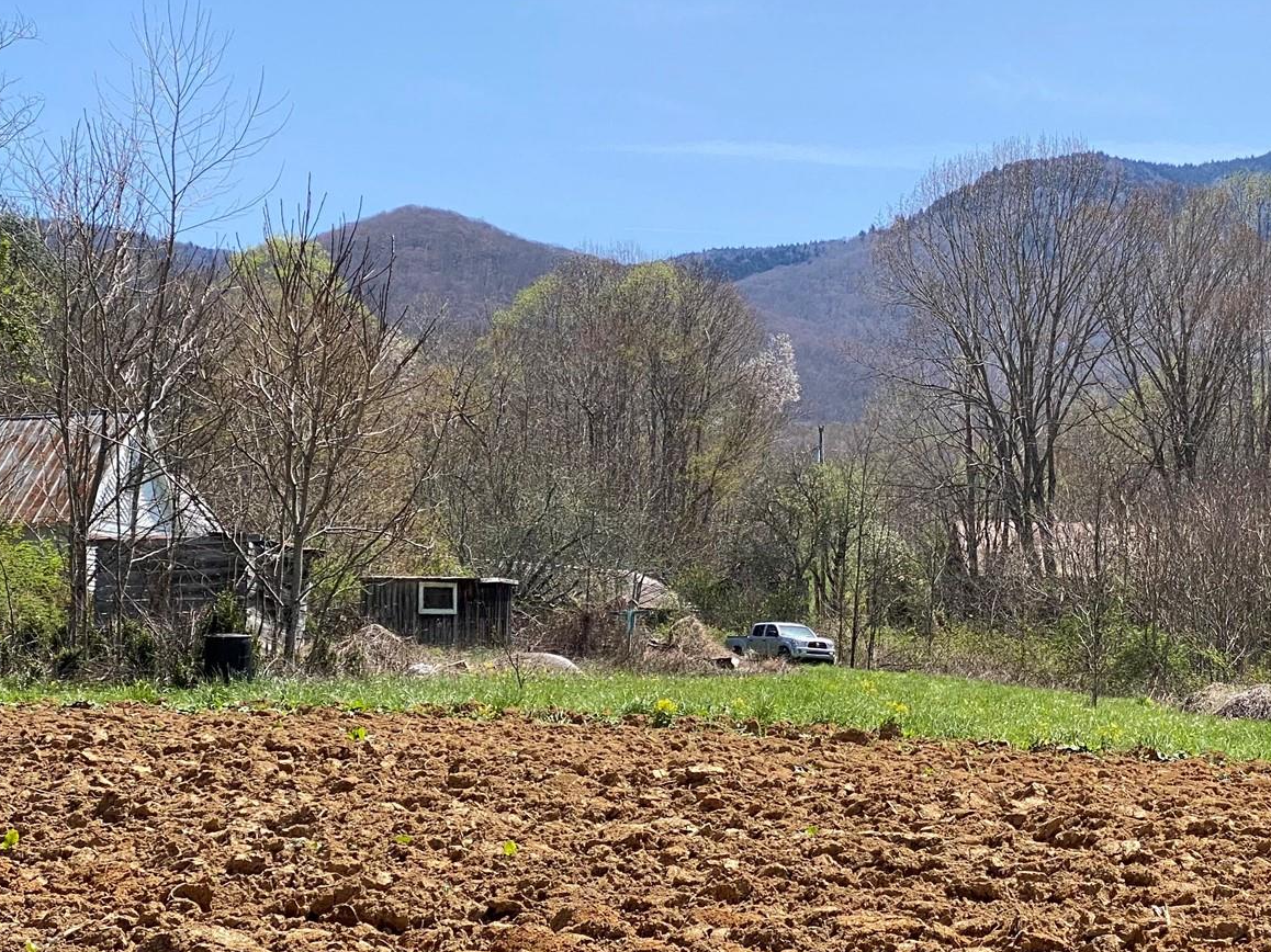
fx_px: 3377
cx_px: 1055
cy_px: 557
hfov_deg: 21.0
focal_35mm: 92
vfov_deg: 16.0
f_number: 2
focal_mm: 6
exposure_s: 1/1261
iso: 20
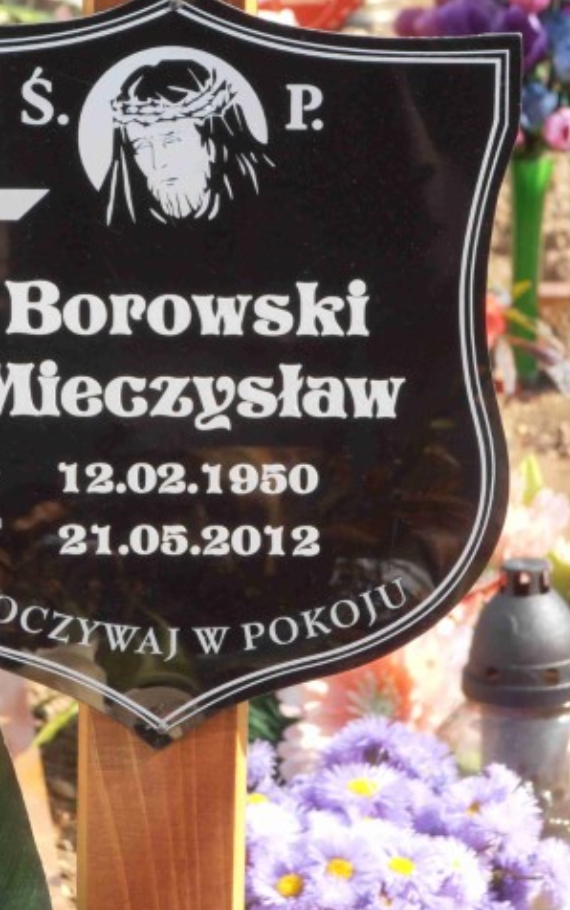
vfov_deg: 7.4
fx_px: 7001
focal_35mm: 282
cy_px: 457
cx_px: 203
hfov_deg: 4.7
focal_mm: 35.05
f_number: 5.8
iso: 80
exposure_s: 1/160
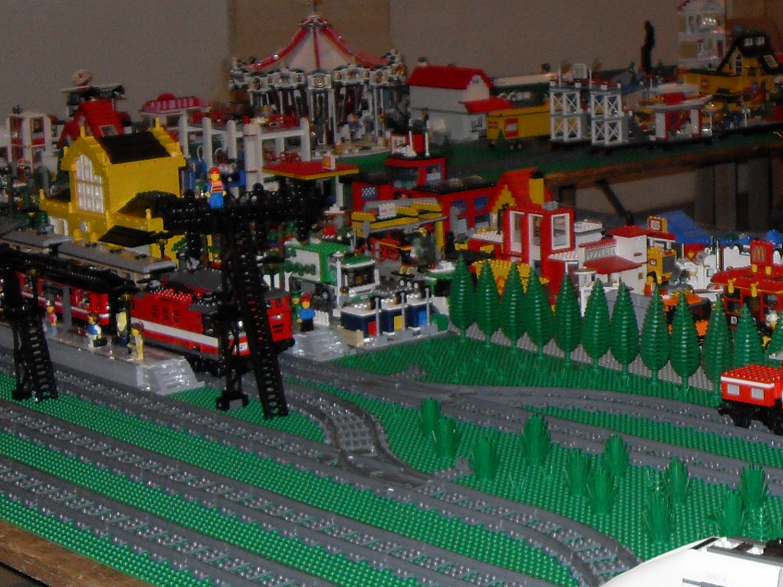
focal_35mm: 84
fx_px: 1900
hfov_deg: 22.1
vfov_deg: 17.5
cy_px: 184
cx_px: 844
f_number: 2.8
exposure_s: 1/45
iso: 100
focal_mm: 6.3
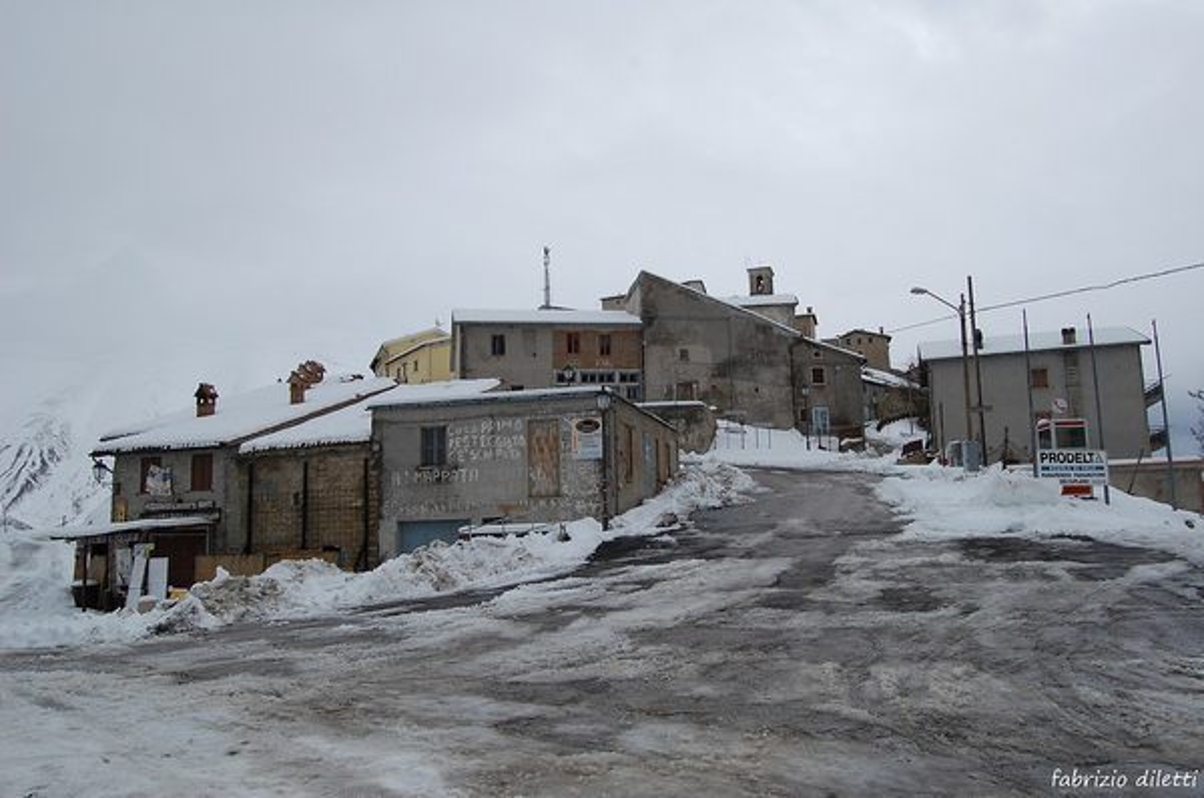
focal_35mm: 27
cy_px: 399
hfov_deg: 67.5
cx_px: 602
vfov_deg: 47.8
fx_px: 902
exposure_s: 1/400
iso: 200
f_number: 10
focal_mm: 18
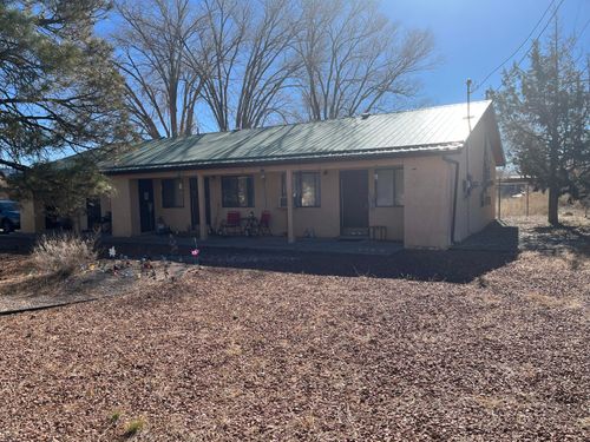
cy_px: 221
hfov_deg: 67.3
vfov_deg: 53.1
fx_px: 443
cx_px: 295
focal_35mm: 26
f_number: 1.6
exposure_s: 1/2571
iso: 50
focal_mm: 5.1
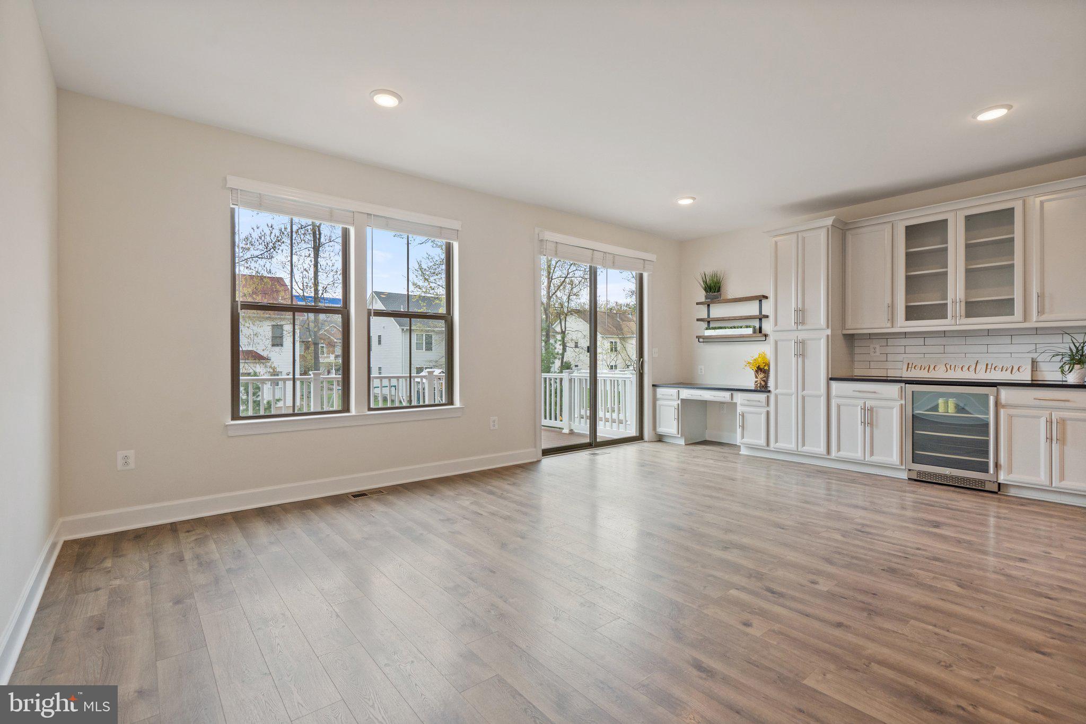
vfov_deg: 73.7
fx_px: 483
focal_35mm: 16
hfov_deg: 96.7
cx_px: 543
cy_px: 362
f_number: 8
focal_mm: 16
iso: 500
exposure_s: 1/30
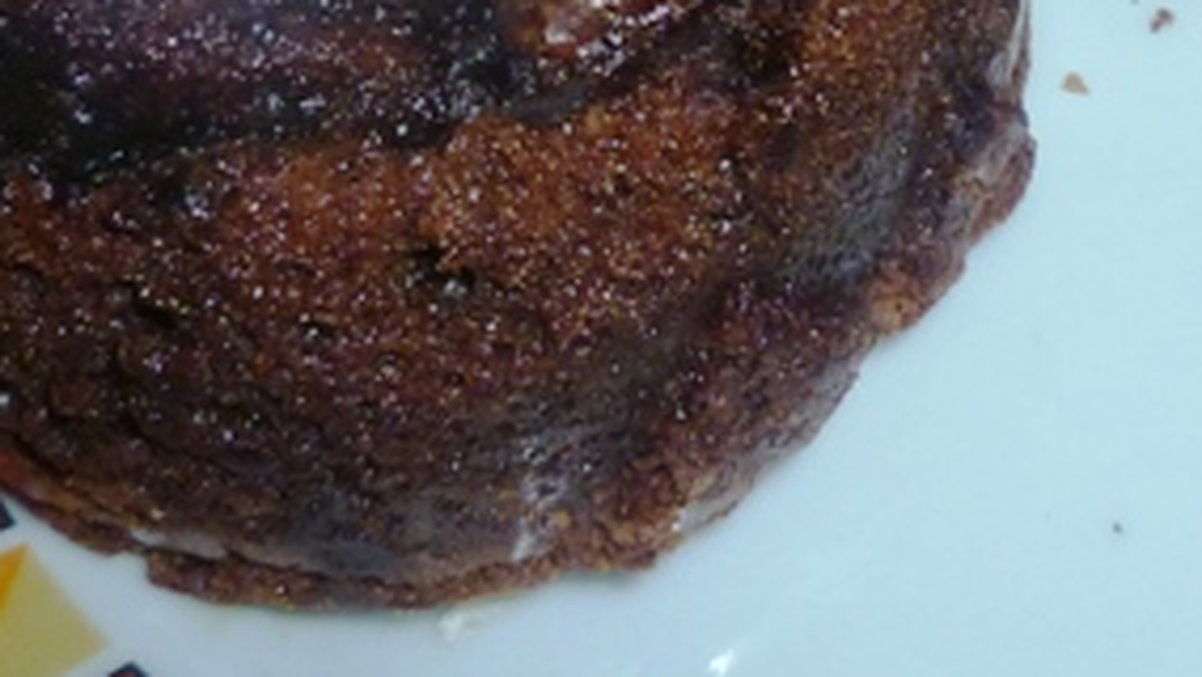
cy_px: -250
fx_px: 2742
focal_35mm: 86
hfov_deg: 24.7
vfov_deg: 13.5
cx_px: 736
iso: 160
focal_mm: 5
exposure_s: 1/30
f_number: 2.8
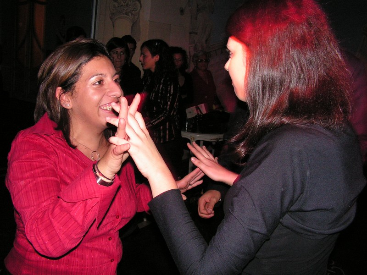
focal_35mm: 36
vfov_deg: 39.7
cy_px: 138
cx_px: 184
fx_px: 382
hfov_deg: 51.4
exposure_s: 1/40
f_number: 3.2
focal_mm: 6
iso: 200
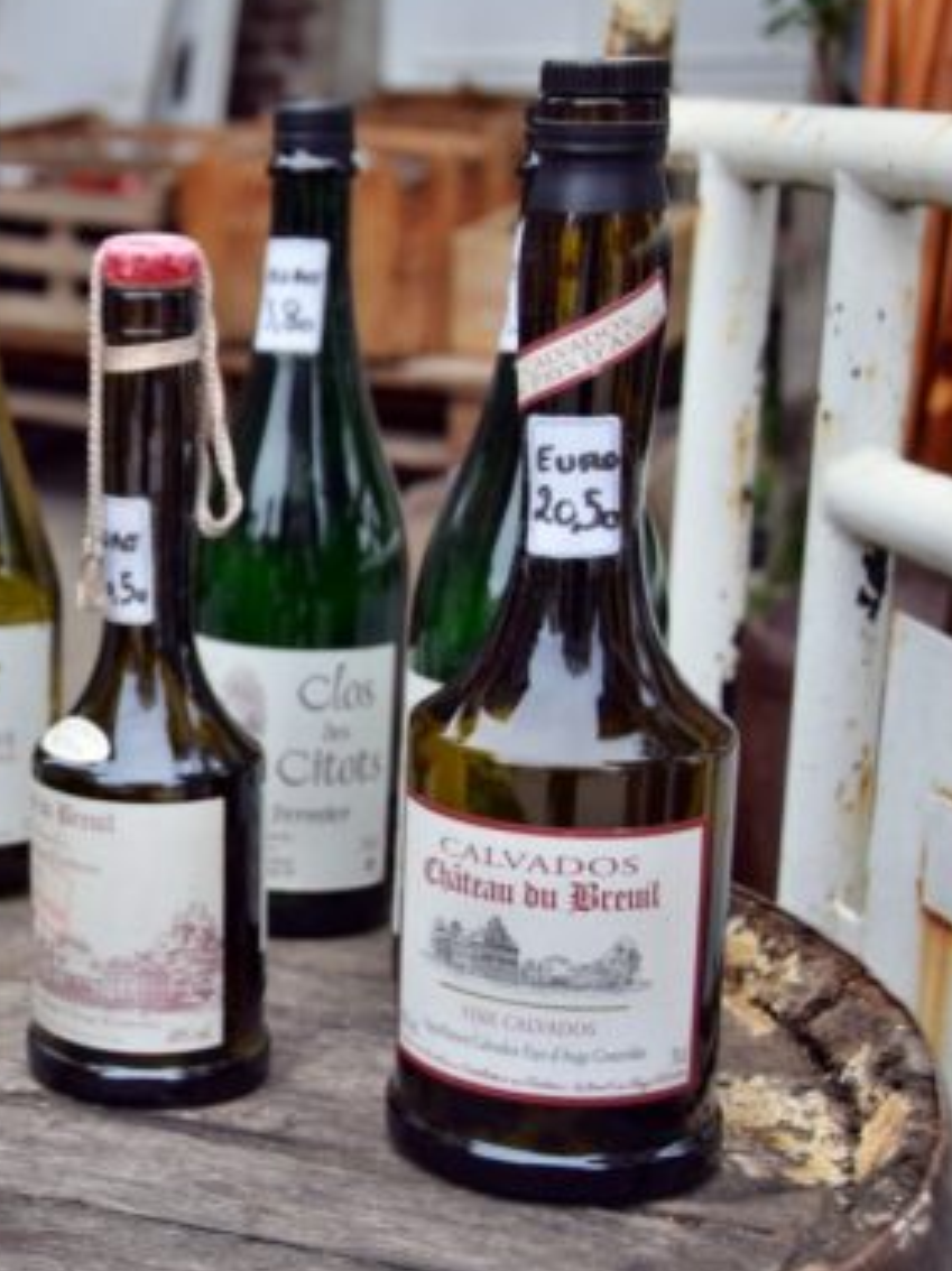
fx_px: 2783
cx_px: -54
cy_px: 671
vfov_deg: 25.7
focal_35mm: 76
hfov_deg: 18.8
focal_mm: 31
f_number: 5.6
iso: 400
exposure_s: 1/125
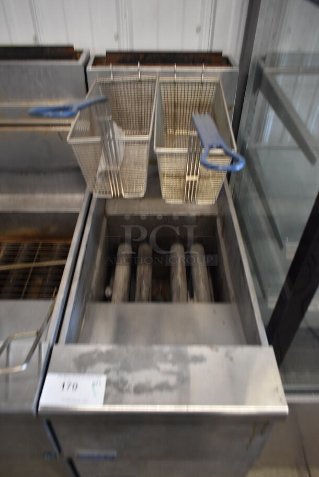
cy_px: 238
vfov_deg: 67.3
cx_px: 160
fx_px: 358
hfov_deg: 48.0
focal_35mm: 27
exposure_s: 1/60
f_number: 4
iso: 900
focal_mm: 18
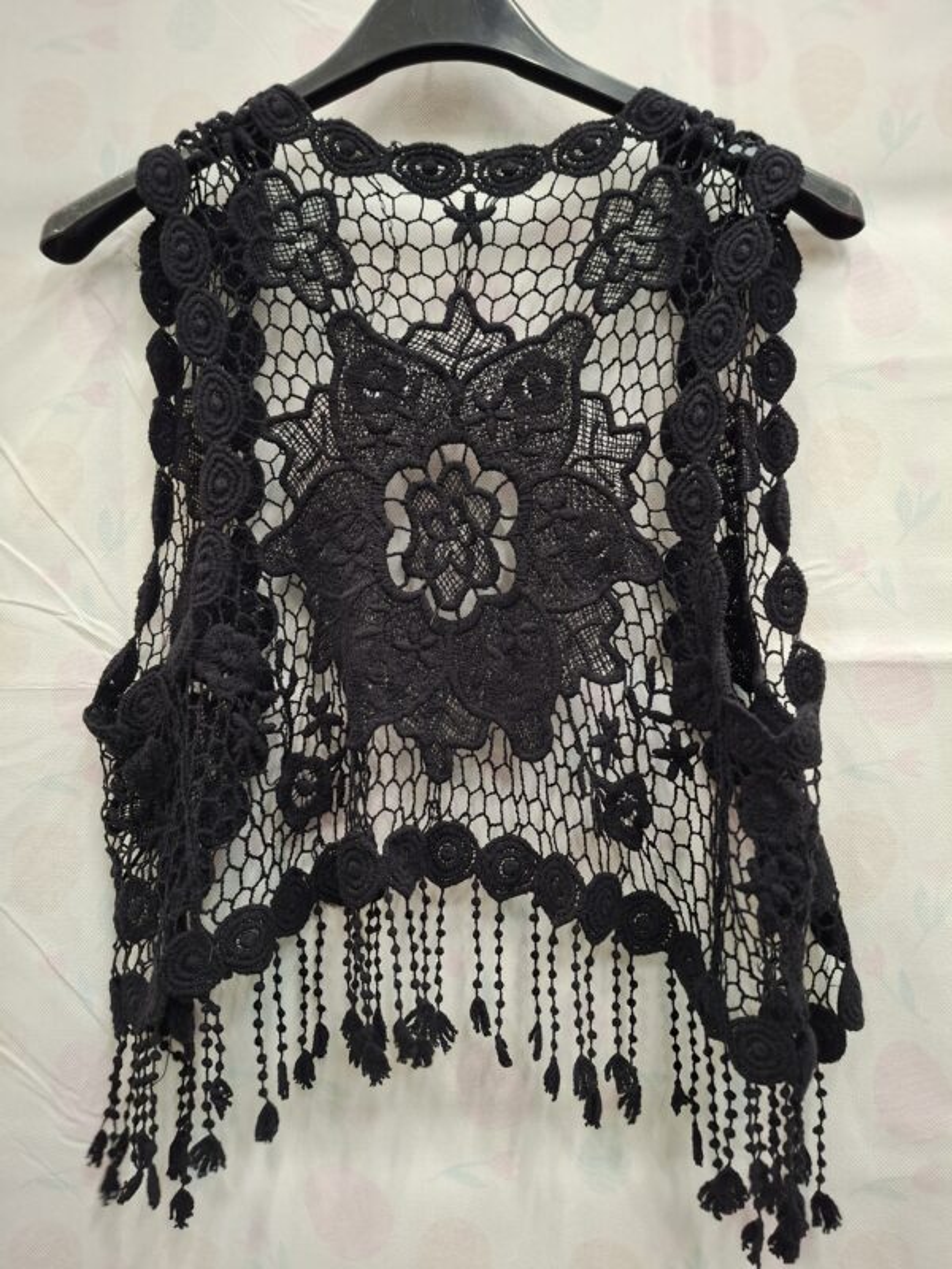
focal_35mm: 23
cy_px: 634
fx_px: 843
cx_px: 476
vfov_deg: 73.9
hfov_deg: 58.9
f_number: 1.8
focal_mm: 5.54
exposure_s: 1/33
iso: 400
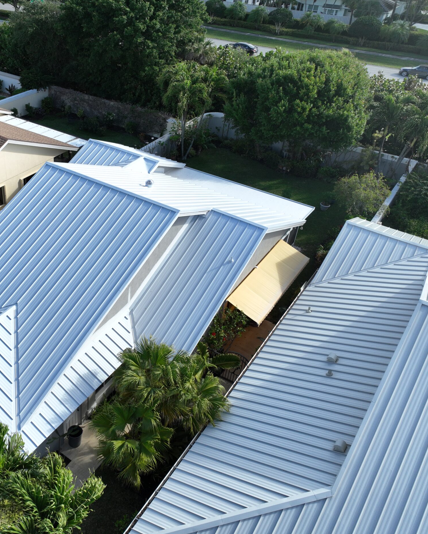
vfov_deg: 55.7
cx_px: 93
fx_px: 507
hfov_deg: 43.9
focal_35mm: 32
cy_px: 264
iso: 110
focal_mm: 12.29
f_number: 2.8
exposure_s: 1/160
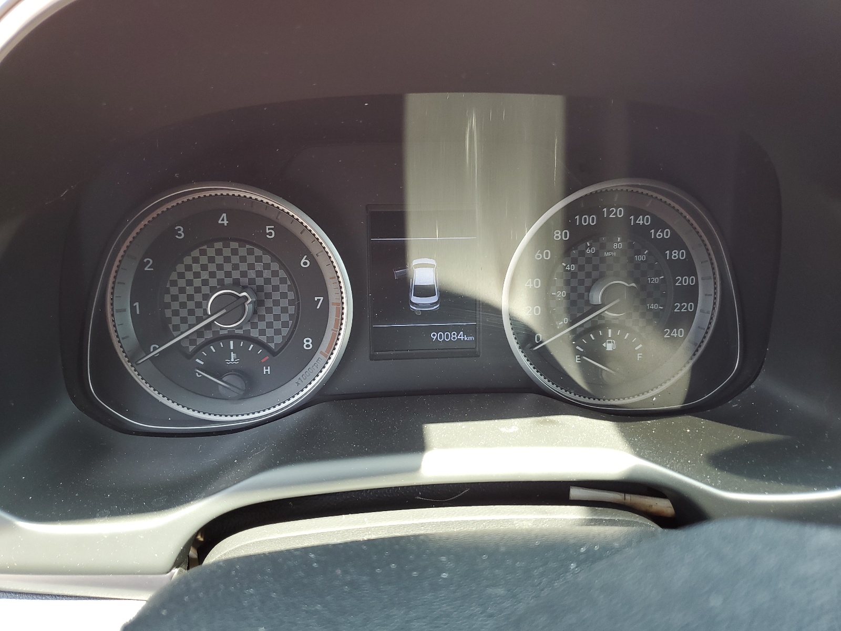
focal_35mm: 26
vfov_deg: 53.1
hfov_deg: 67.3
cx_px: 420
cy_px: 316
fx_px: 632
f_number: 1.5
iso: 56
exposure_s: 1/60.2
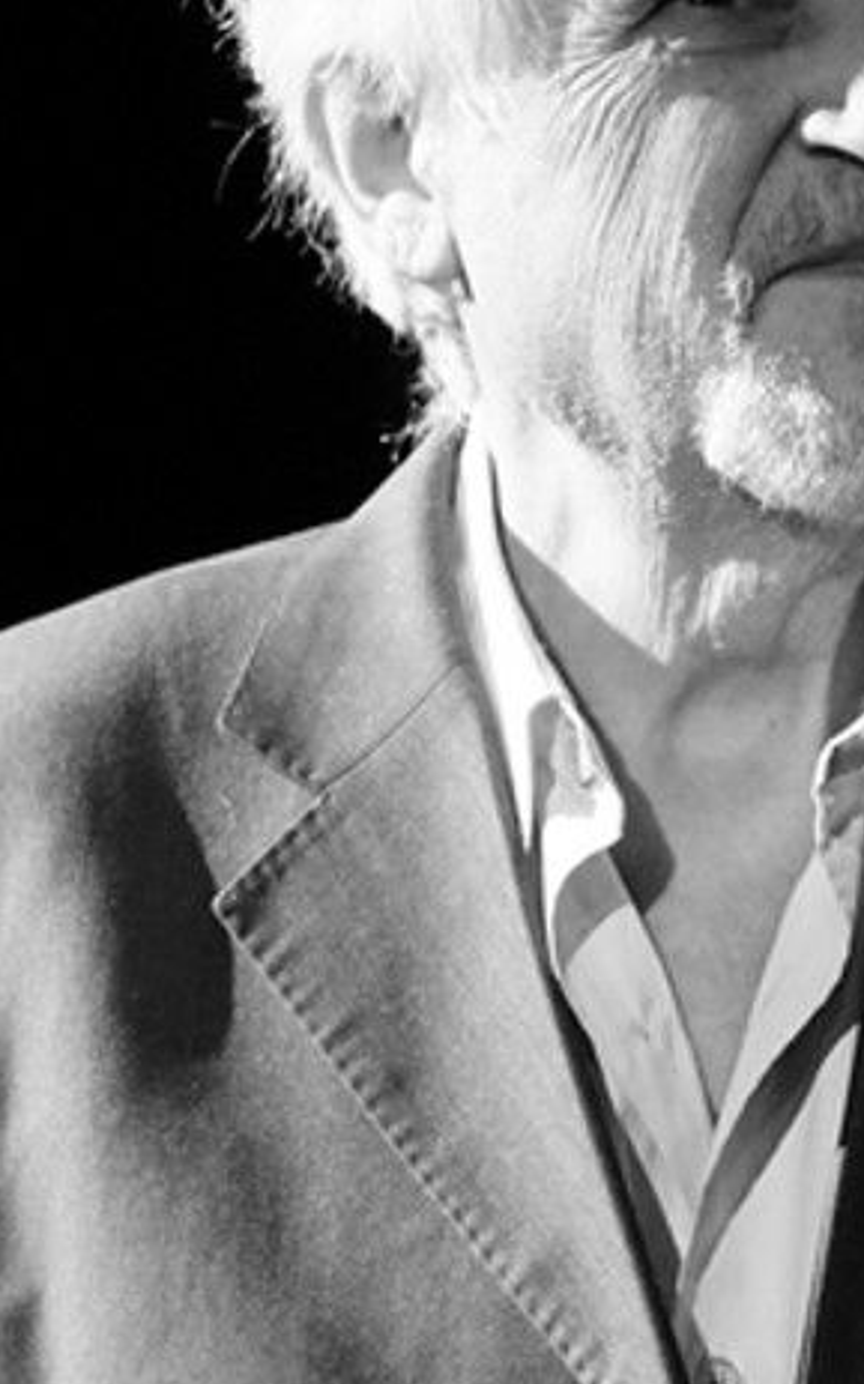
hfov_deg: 3.4
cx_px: 744
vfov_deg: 5.4
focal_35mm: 387
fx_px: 14594
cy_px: 522
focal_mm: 234
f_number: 5.6
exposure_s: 1/125
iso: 12800
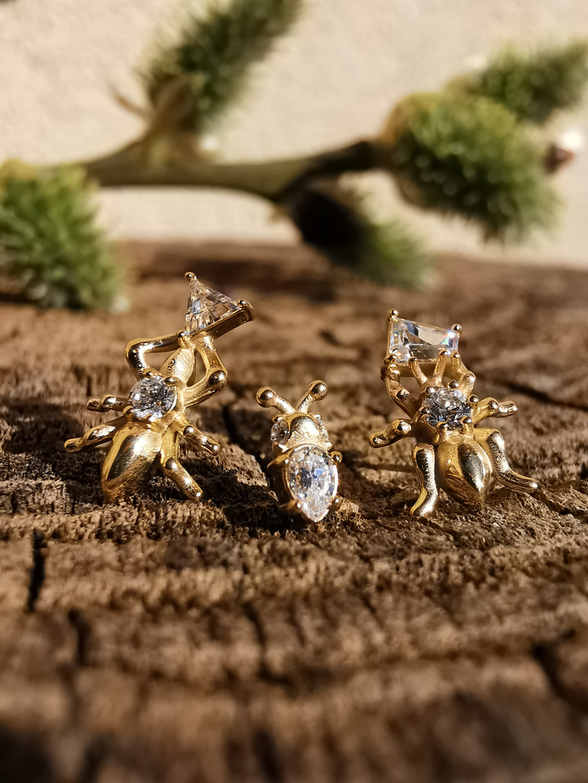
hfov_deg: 45.4
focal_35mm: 31
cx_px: 294
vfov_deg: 58.4
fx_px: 702
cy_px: 392
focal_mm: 2.35
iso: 50
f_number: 2.2
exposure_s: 1/1623
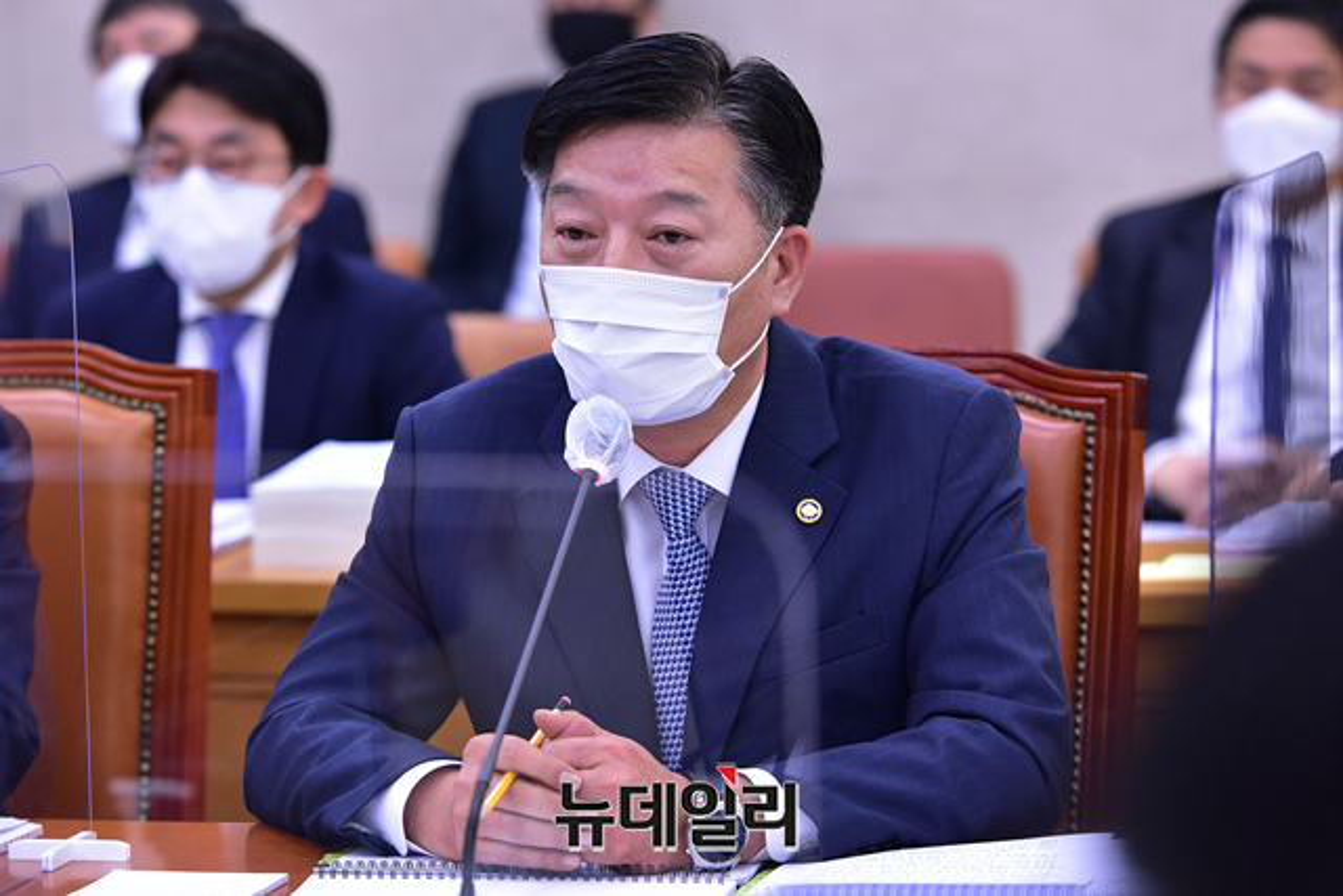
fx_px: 5410
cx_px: 672
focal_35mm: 145
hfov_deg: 14.2
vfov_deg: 9.5
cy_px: 448
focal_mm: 145
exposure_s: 1/320
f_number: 4.5
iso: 3600
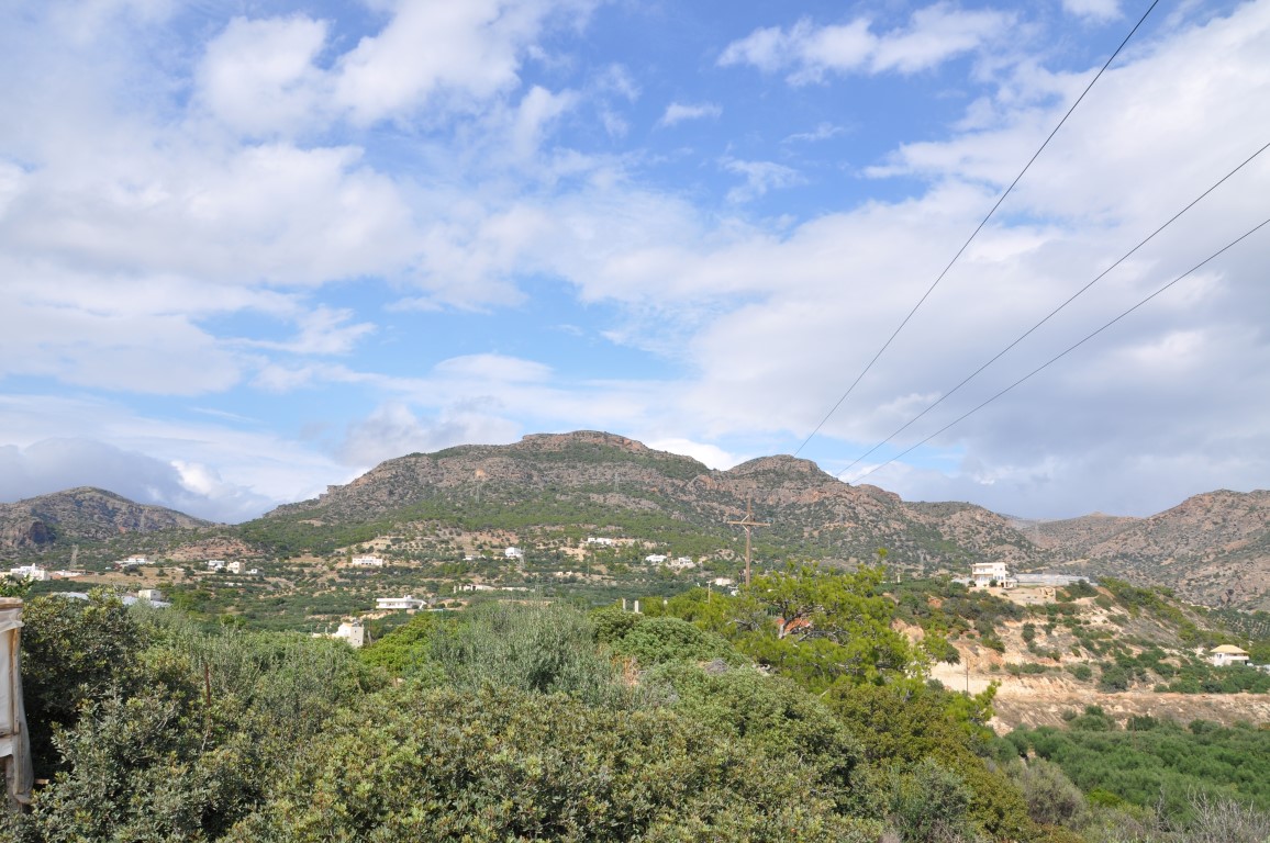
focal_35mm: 27
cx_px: 635
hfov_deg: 67.4
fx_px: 951
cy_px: 422
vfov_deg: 47.8
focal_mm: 18
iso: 200
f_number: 10
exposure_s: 1/400
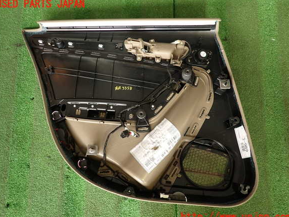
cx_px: 144
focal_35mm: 26
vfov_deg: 53.1
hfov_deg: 67.3
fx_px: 217
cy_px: 111
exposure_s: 1/50
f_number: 2
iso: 200
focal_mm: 4.5
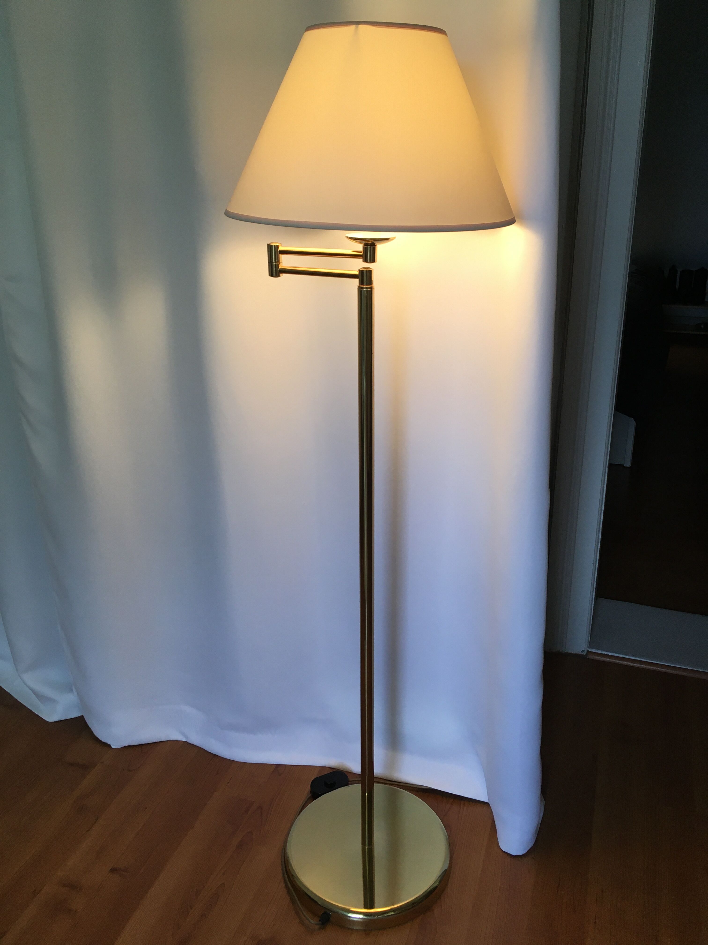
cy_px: 472
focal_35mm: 29
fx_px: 791
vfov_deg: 61.7
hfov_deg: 48.2
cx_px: 354
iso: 25
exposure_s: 1/33
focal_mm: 4.15
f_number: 2.2
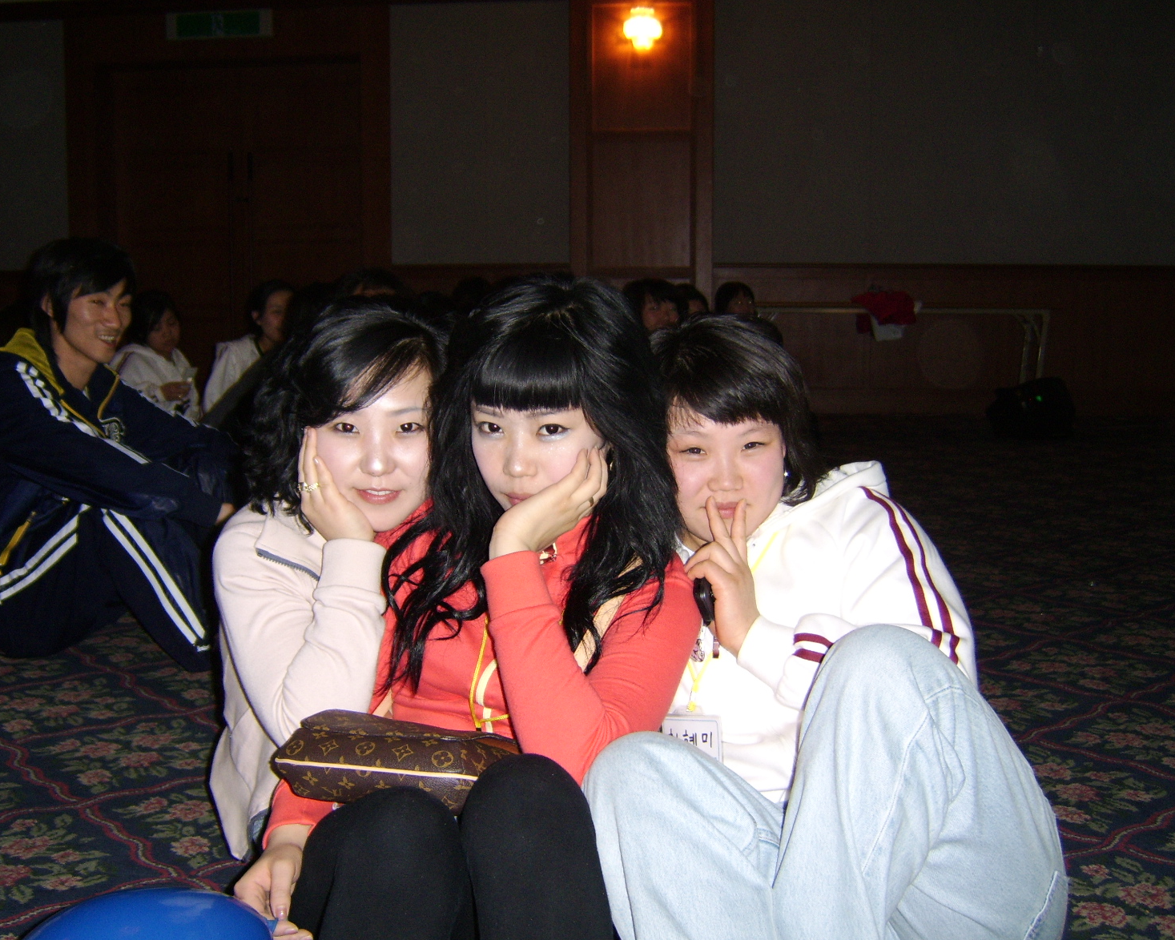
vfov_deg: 44.6
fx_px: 1148
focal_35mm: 33
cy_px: 470
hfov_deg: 54.2
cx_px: 549
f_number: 2.7
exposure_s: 1/30
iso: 200
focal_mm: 8.13
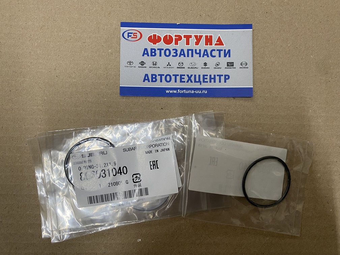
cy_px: 128
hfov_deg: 67.3
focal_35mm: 26
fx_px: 255
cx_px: 170
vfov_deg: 53.1
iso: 125
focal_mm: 4.25
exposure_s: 1/76
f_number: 1.8
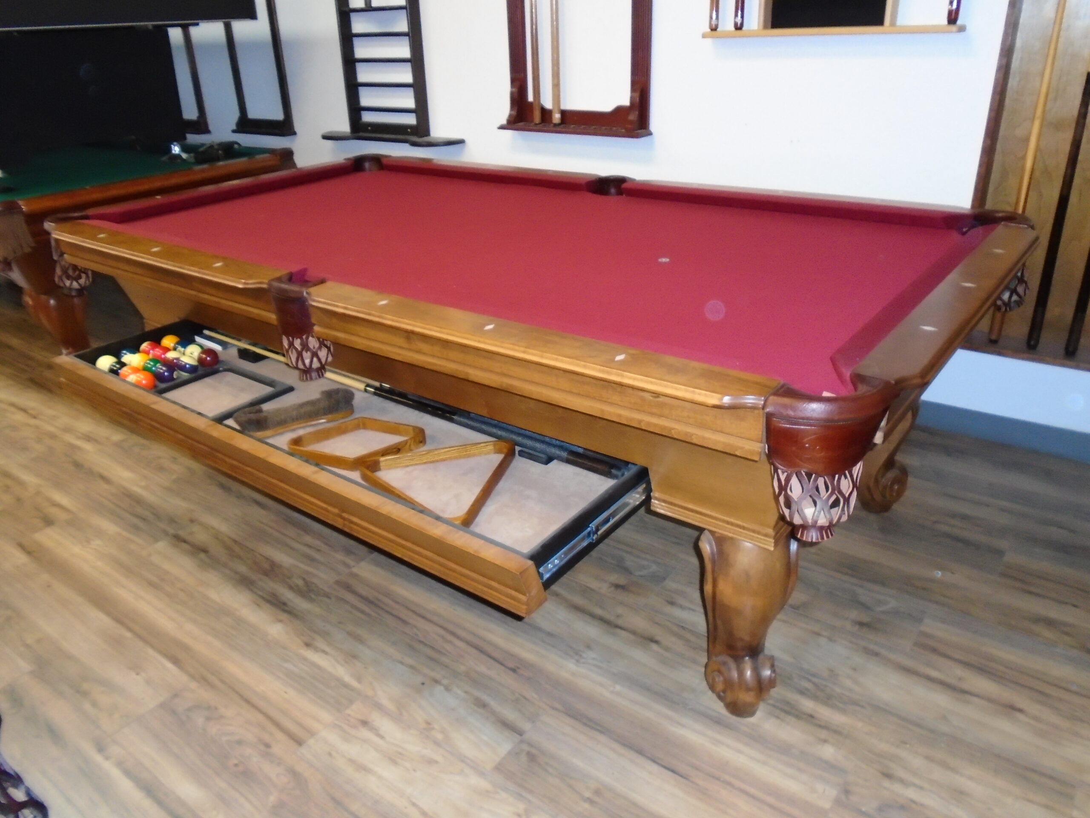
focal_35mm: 26
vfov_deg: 53.1
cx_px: 545
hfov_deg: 67.3
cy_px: 409
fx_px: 819
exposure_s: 1/30
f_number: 3.2
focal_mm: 4.6
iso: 400
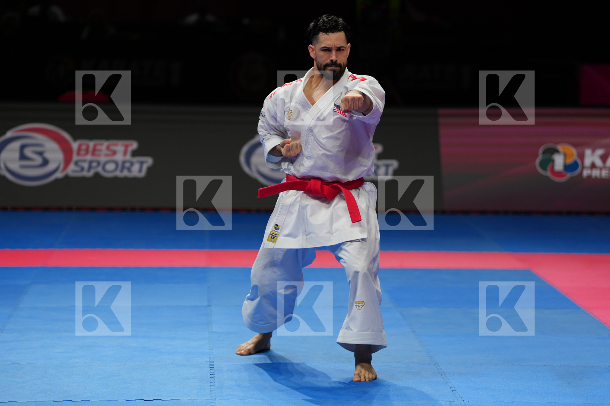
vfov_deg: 10.3
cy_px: 203
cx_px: 305
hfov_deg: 15.4
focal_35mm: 133
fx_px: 2253
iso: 200
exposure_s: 1/500
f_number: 2.8
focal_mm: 133
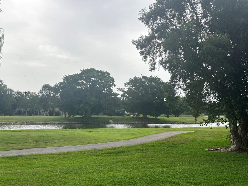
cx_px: 124
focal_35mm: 48
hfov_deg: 39.7
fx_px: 344
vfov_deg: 30.3
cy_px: 93
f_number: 1.78
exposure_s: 1/326
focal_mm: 6.86
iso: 64
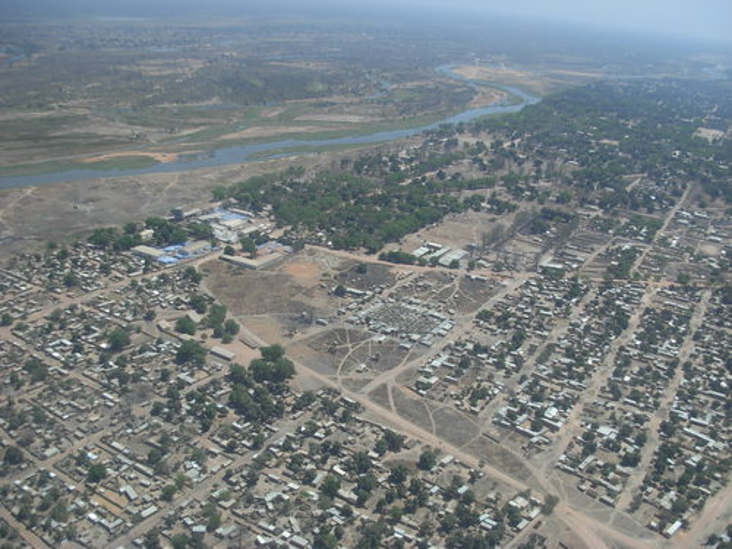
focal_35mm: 38
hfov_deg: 49.0
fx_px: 804
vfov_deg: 37.7
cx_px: 366
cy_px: 274
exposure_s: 1/683
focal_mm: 6.3
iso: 79
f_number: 2.9
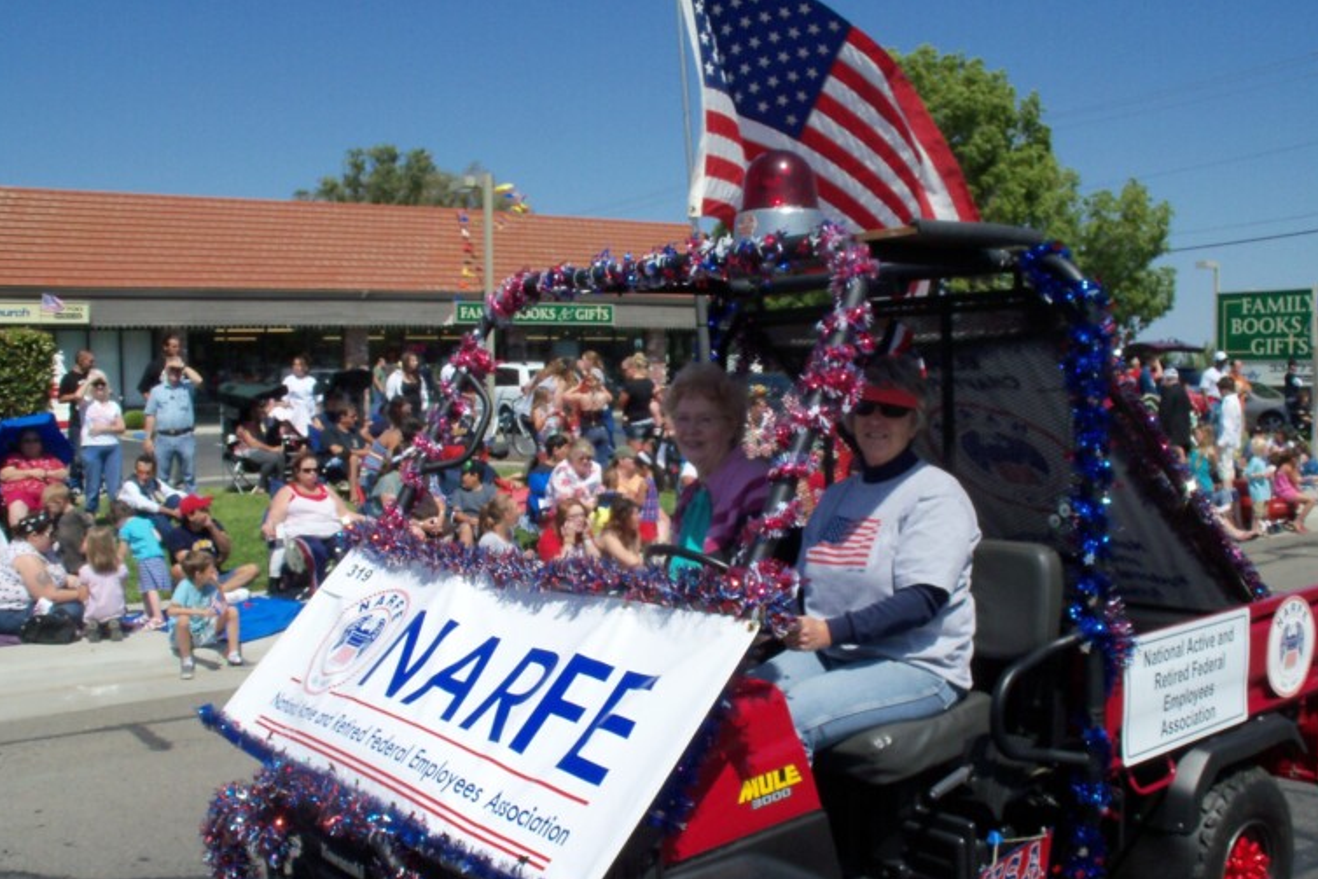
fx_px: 1355
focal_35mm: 37
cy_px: 501
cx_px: 663
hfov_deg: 51.9
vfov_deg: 35.9
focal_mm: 6.3
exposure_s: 1/640
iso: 80
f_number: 5.5
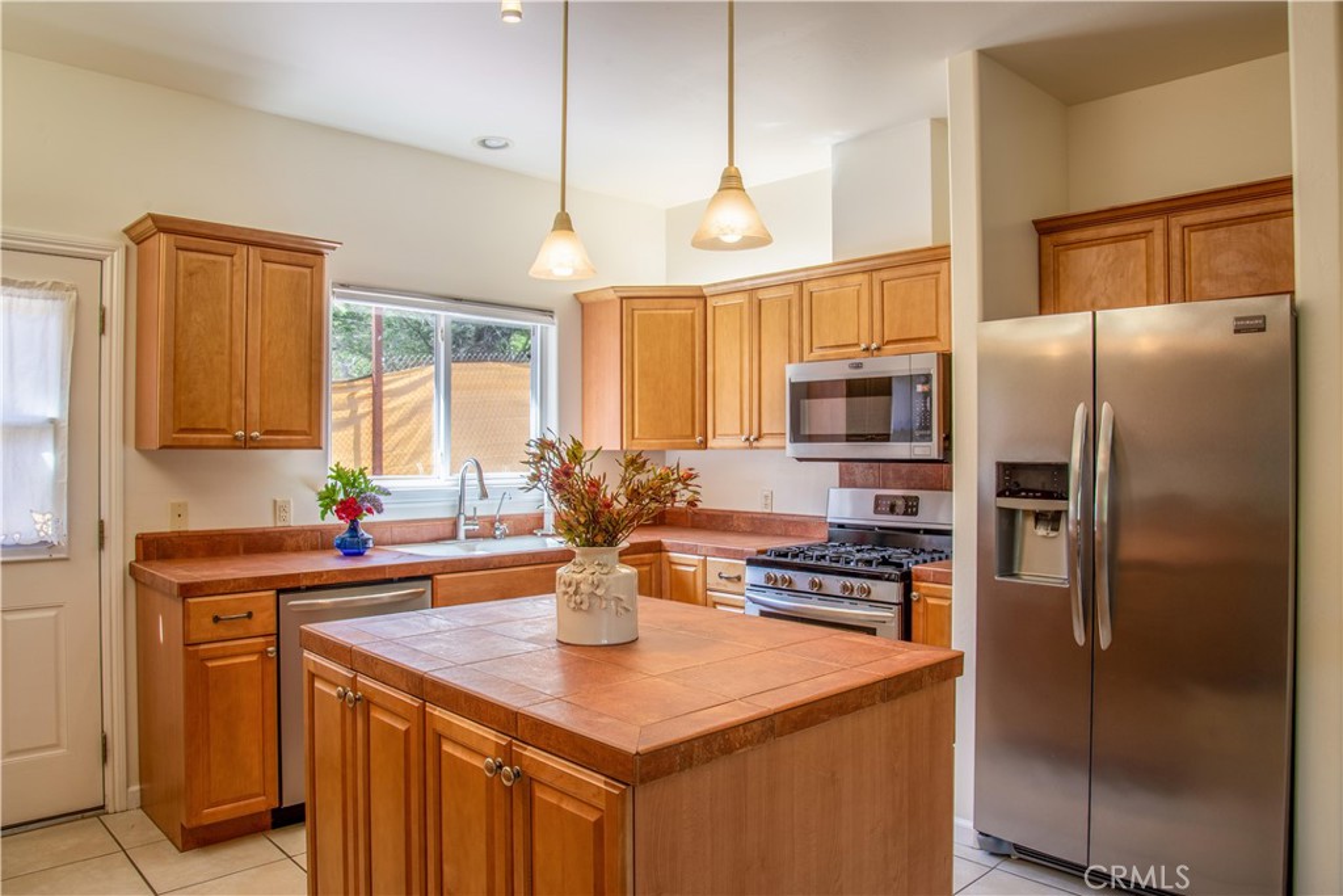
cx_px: 672
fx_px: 895
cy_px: 448
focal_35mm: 24
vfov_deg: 53.1
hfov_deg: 73.7
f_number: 9
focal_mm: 24
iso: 200
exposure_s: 1/100
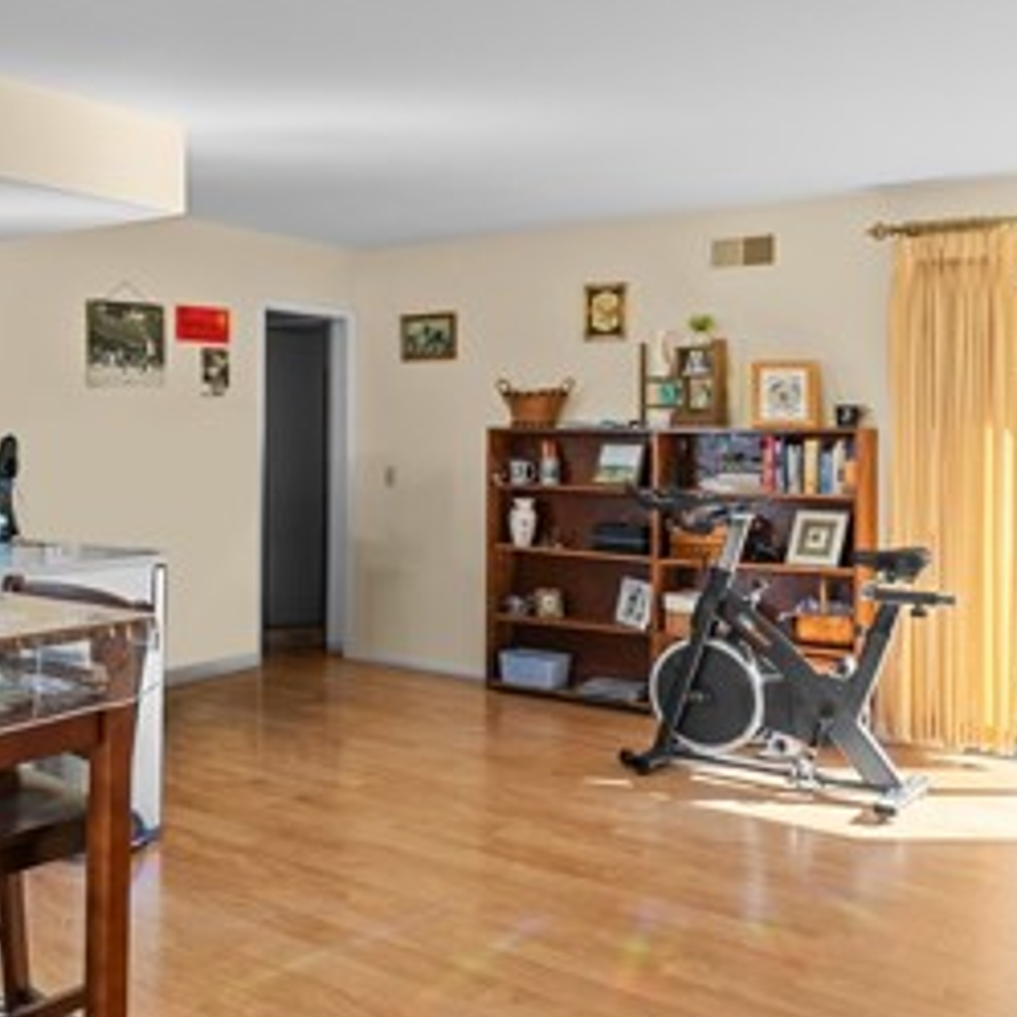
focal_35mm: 35
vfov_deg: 47.1
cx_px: 257
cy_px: 451
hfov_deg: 45.6
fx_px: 1163
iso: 1000
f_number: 8
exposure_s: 1/20
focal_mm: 16
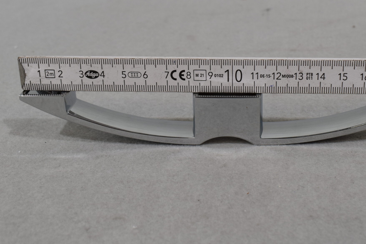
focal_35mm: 55
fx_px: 556
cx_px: 233
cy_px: 71
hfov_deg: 36.2
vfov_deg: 24.6
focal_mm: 25
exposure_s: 1/60
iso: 360
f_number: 8
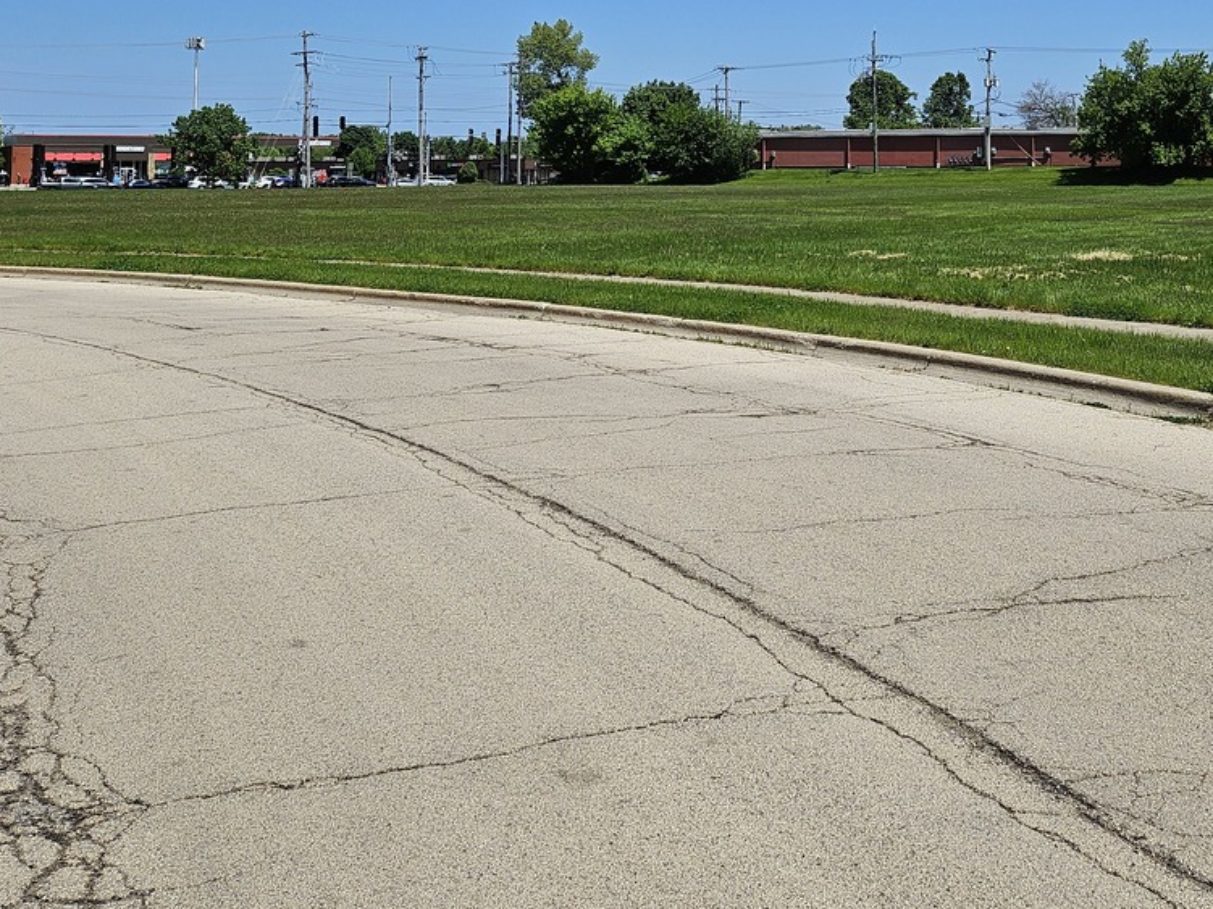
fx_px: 1612
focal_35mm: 46
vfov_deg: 29.9
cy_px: 63
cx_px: 783
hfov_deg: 40.8
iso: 50
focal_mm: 5
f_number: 1.8
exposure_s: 1/7158
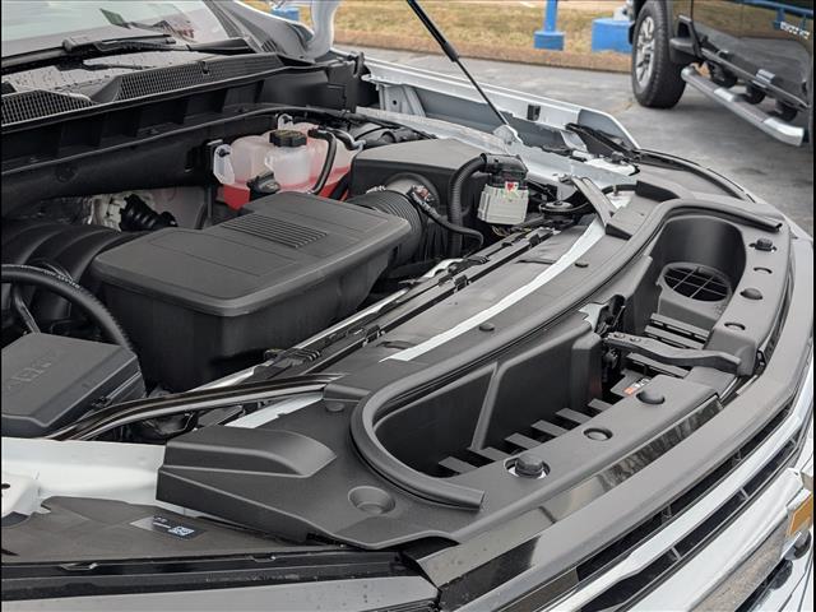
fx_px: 1155
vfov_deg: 29.7
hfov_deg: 38.9
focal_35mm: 49
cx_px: 408
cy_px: 306
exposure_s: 1/263
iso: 26
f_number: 1.68
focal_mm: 6.9
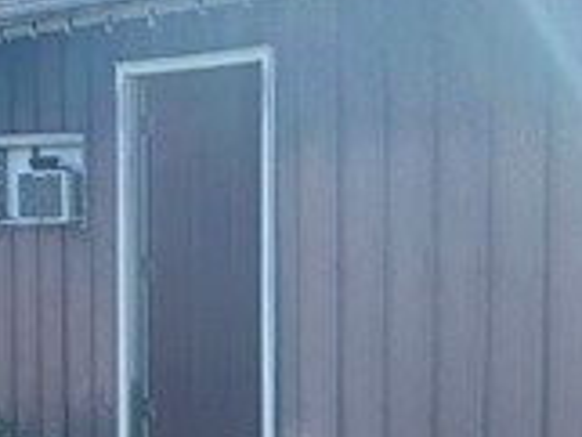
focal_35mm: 89
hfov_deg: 16.0
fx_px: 1497
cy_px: 246
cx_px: -643
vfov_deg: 16.6
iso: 40
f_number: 2.2
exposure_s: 1/693
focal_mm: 2.22
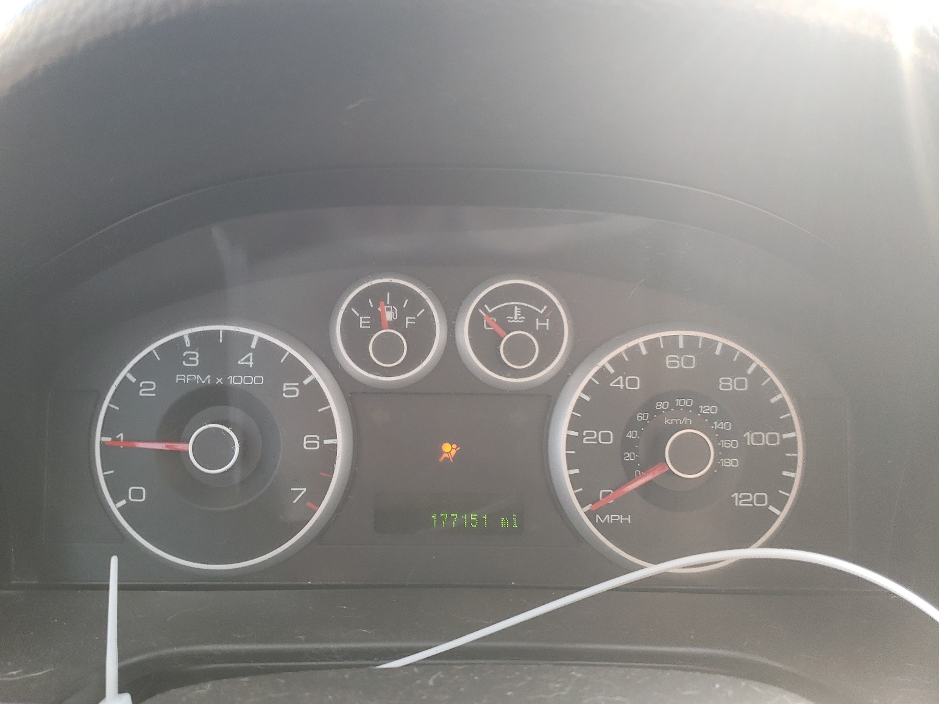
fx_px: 732
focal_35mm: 27
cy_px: 345
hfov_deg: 65.3
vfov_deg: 51.4
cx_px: 452
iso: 91
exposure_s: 1/120
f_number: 1.5
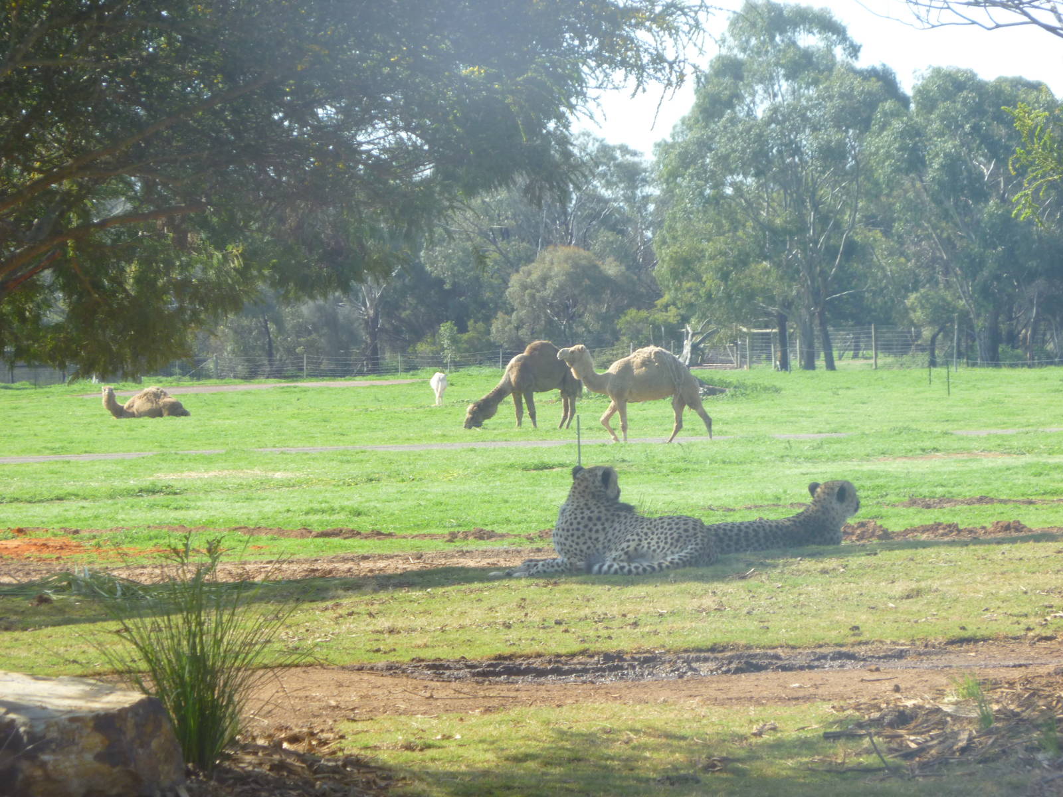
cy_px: 398
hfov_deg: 9.9
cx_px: 532
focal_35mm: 200
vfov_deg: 7.4
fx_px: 6142
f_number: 5.9
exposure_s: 1/100
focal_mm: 36
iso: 100
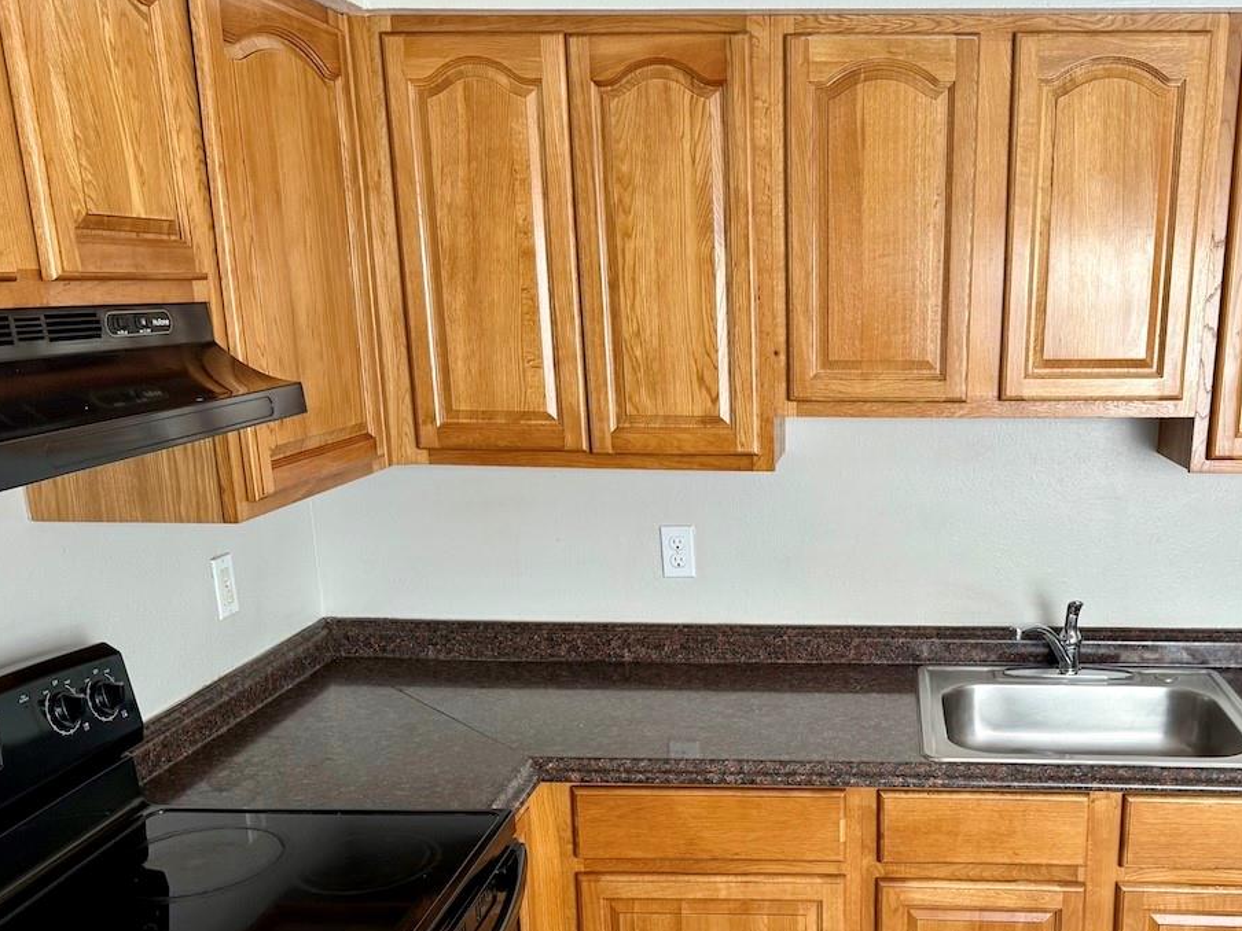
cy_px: 633
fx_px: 1220
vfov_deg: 41.2
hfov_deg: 52.9
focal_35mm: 34
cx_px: 828
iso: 200
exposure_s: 1/121
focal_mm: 6.76
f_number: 1.78
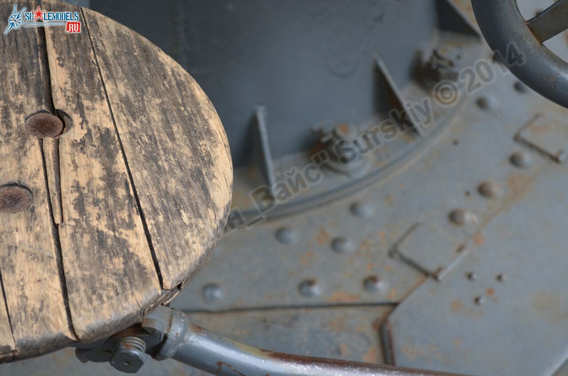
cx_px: 284
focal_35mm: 82
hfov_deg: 24.7
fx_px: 1299
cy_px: 188
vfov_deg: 16.5
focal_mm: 55
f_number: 5.6
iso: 220
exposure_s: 1/125
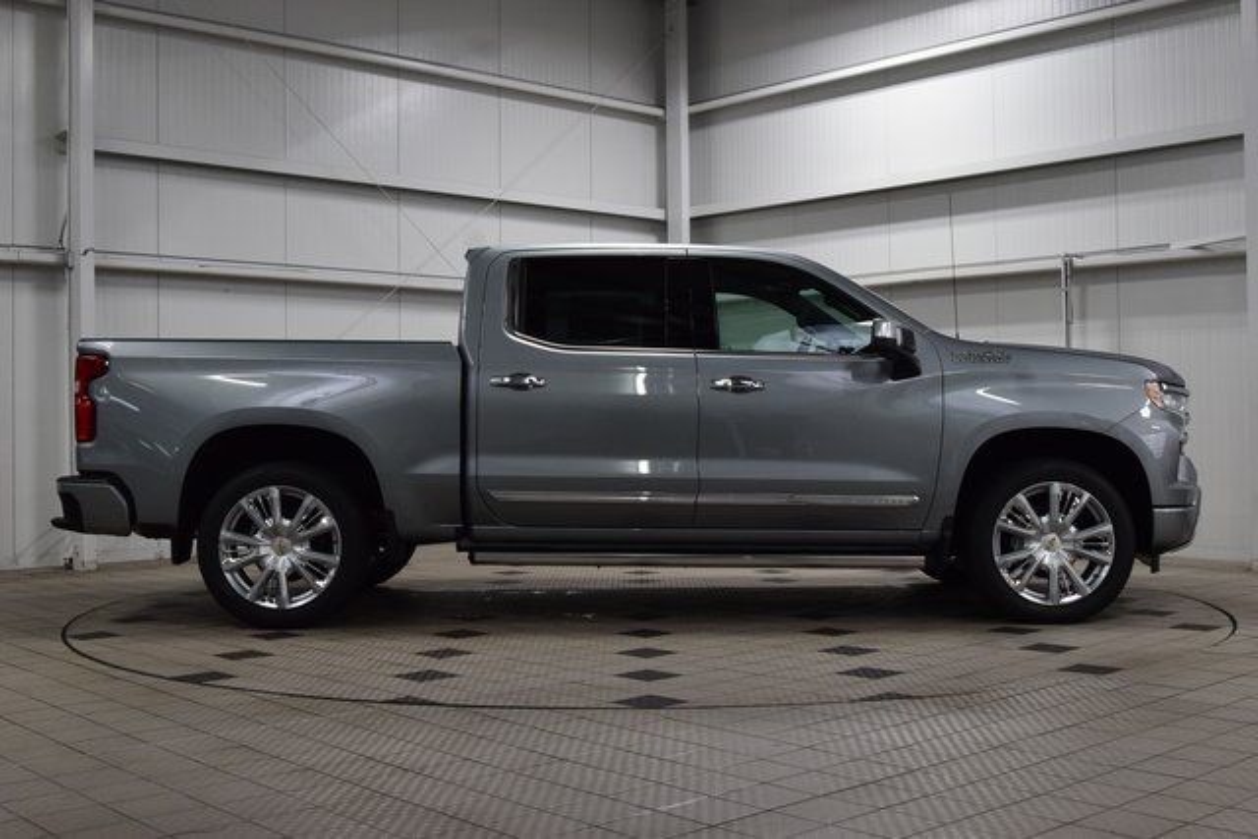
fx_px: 1468
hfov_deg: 46.4
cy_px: 420
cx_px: 629
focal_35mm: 42
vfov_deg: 31.9
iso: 1100
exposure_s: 1/60
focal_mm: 28
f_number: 8
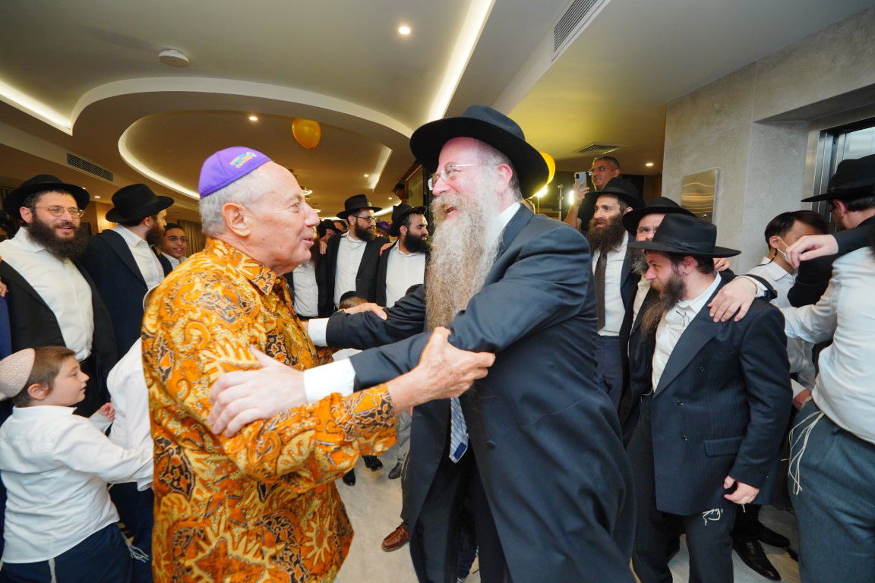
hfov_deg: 96.7
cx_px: 438
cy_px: 292
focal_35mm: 16
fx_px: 389
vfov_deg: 73.7
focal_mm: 16
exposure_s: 1/200
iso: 1600
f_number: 5.6
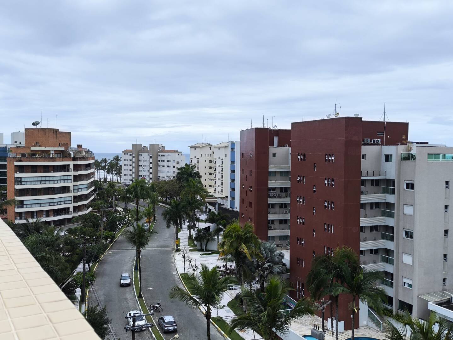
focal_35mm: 33
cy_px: 170
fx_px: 432
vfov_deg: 43.0
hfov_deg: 55.3
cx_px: 226
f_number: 1.7
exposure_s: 1/595
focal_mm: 4.71
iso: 50
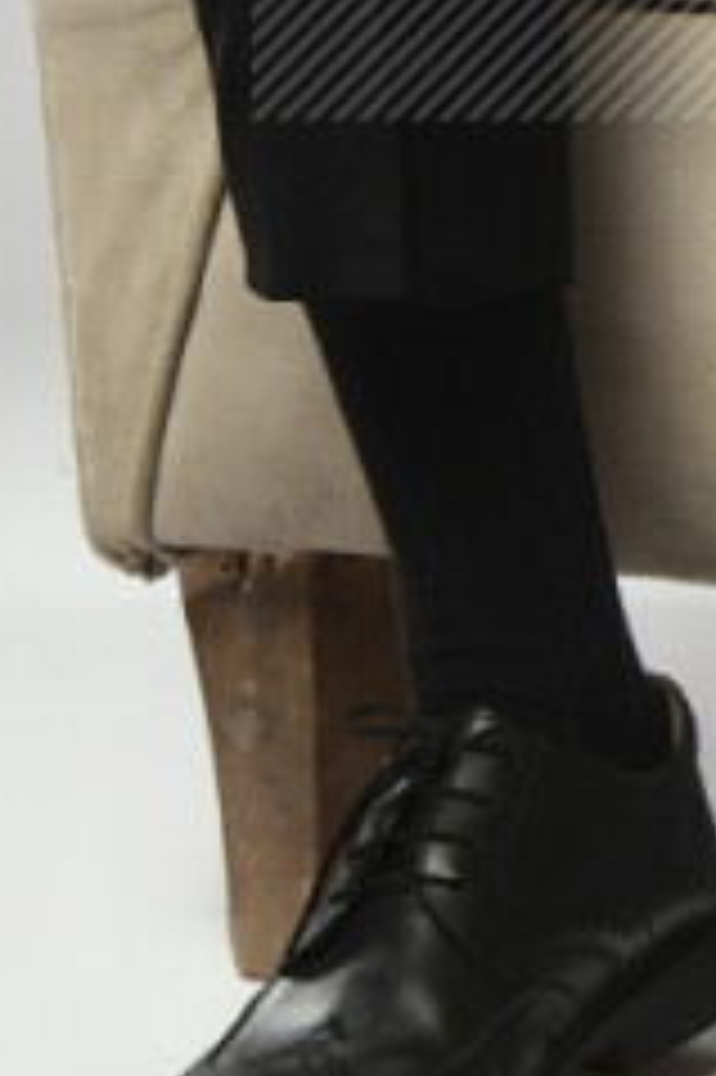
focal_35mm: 191
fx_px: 5706
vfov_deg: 10.3
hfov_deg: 7.0
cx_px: 1373
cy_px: -653
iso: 400
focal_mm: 38
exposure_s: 1/125
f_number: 5.6
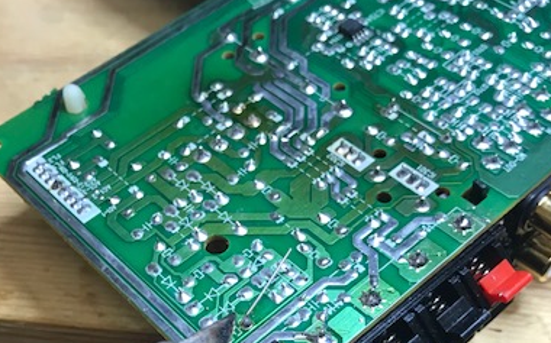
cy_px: 294
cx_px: 235
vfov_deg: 25.2
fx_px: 750
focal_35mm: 50
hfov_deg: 40.2
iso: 40
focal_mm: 3.99
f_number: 1.8
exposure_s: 1/25
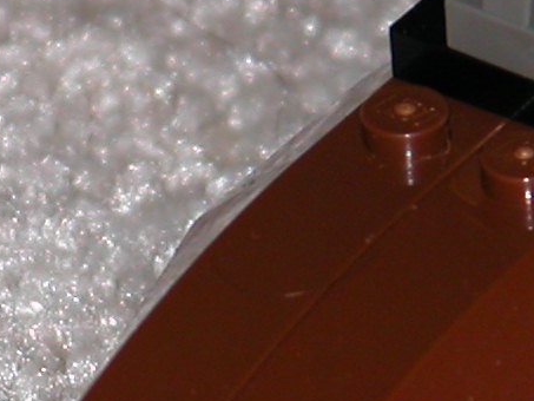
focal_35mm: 1243
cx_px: 252
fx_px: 19180
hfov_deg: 1.6
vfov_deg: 1.2
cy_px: 322
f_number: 4.1
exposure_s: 1/125
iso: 100
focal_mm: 56.7
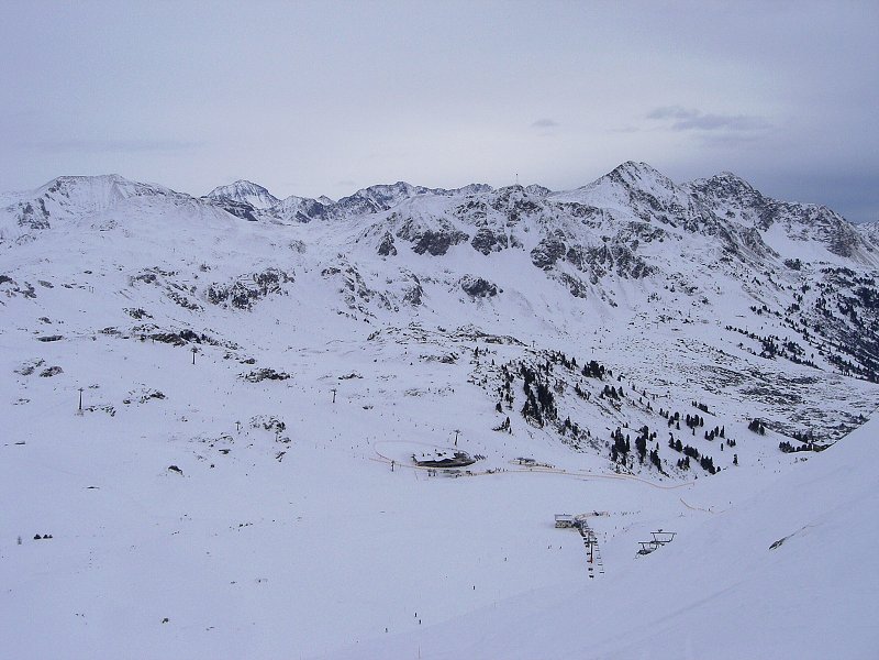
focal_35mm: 38
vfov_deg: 37.7
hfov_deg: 49.0
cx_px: 440
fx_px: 965
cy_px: 330
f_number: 4.4
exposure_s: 1/1000
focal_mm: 6.3
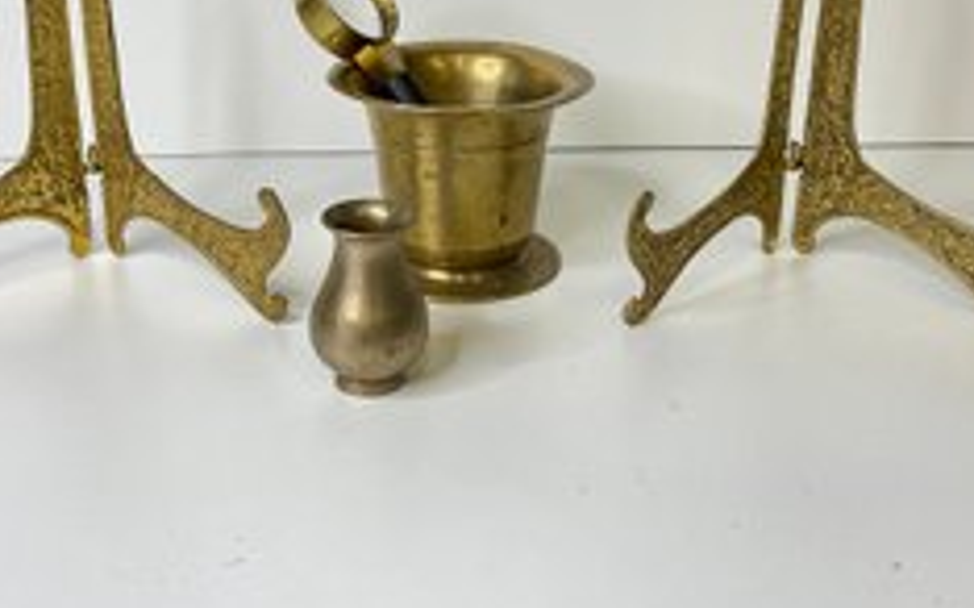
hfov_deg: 44.3
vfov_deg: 27.8
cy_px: 98
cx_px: 443
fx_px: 1194
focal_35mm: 45
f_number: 1.8
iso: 32
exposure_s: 1/120
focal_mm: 3
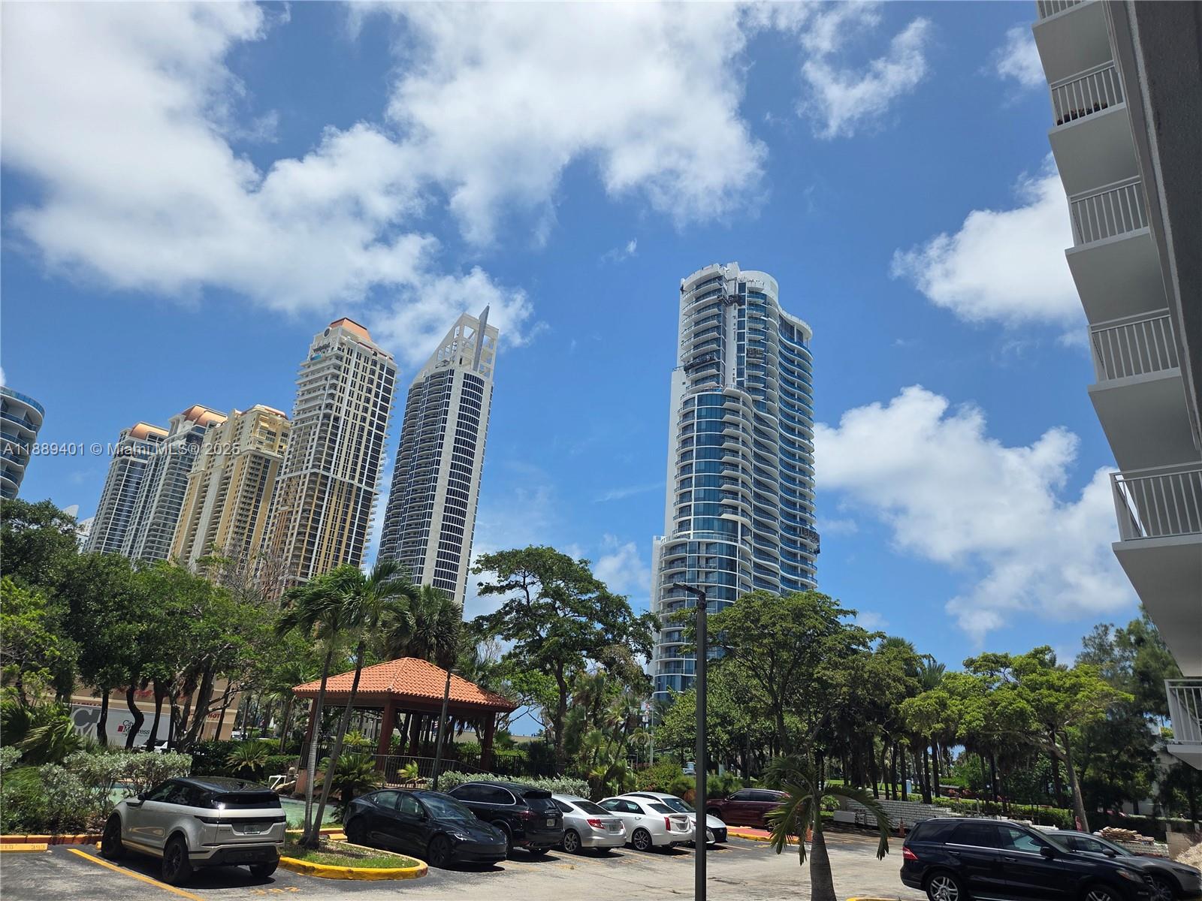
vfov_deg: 58.9
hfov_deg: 73.9
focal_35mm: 23
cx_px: 601
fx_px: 799
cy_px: 450
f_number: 1.8
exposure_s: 1/6412
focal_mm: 5.4
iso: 80
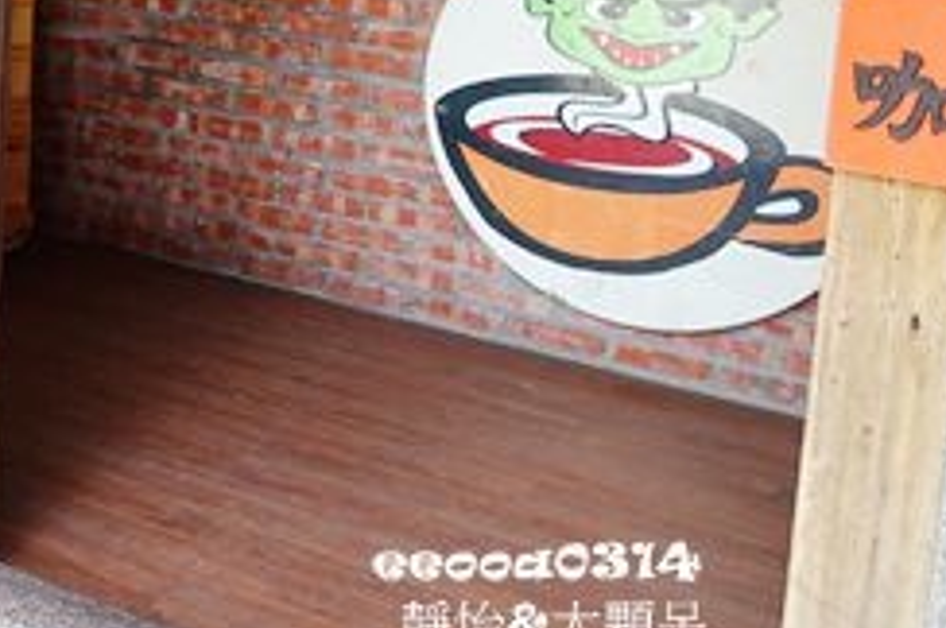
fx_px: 1680
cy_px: -79
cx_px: -93
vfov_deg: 20.1
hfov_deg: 28.6
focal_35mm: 64
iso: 125
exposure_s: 1/80
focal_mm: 8.8
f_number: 3.5
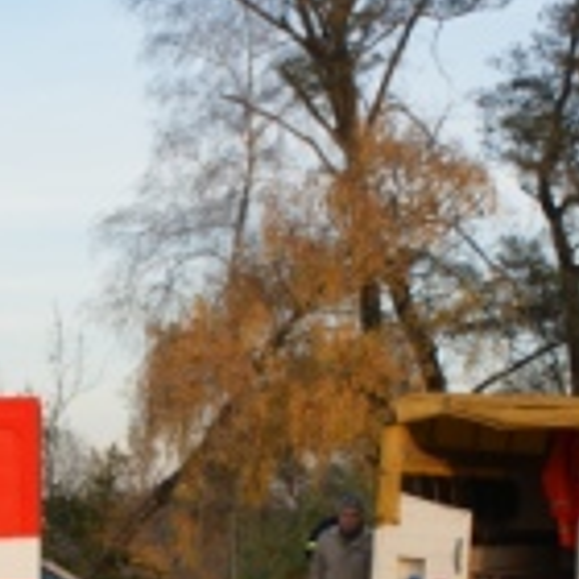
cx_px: 12
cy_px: 513
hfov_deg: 14.1
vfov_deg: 14.2
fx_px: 2309
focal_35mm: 122
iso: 100
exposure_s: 1/80
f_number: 5
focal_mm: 30
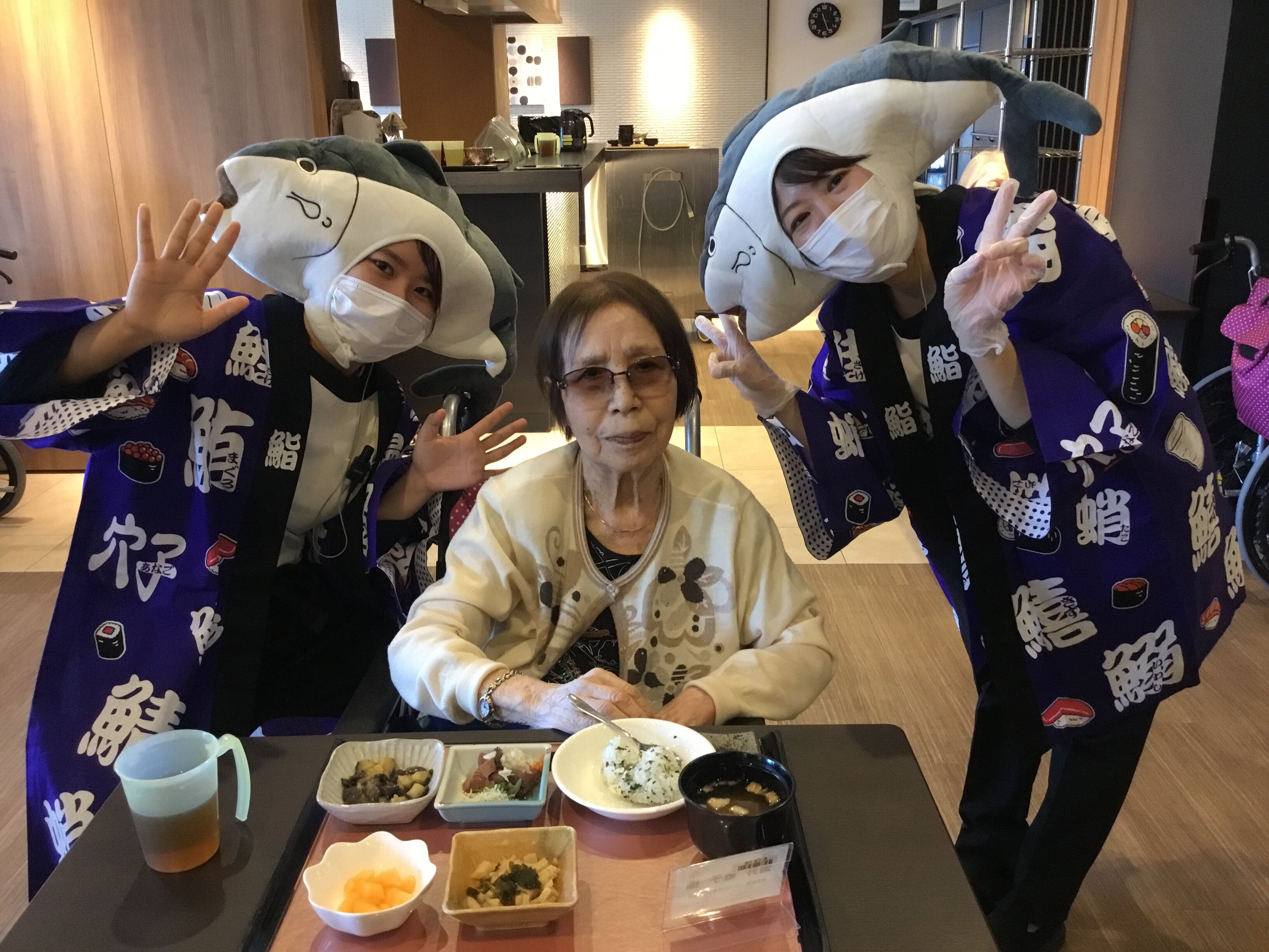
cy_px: 476
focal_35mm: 31
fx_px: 1136
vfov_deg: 45.4
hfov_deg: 58.4
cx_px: 634
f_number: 2.4
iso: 160
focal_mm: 3.3
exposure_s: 1/30
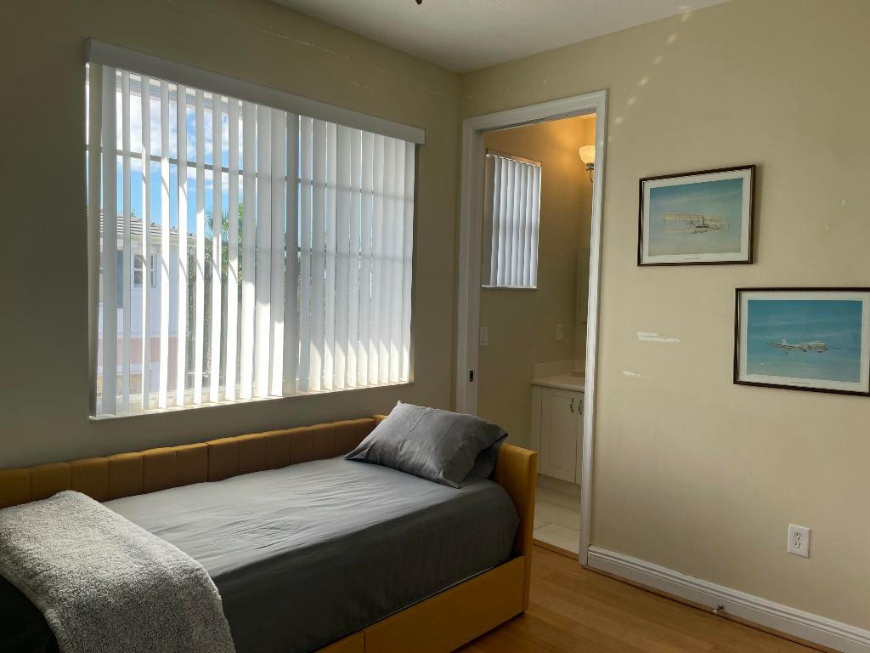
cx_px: 435
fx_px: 653
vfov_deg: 53.1
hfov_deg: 67.3
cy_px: 326
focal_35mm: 26
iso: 32
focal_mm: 4.2
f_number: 1.6
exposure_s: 1/527
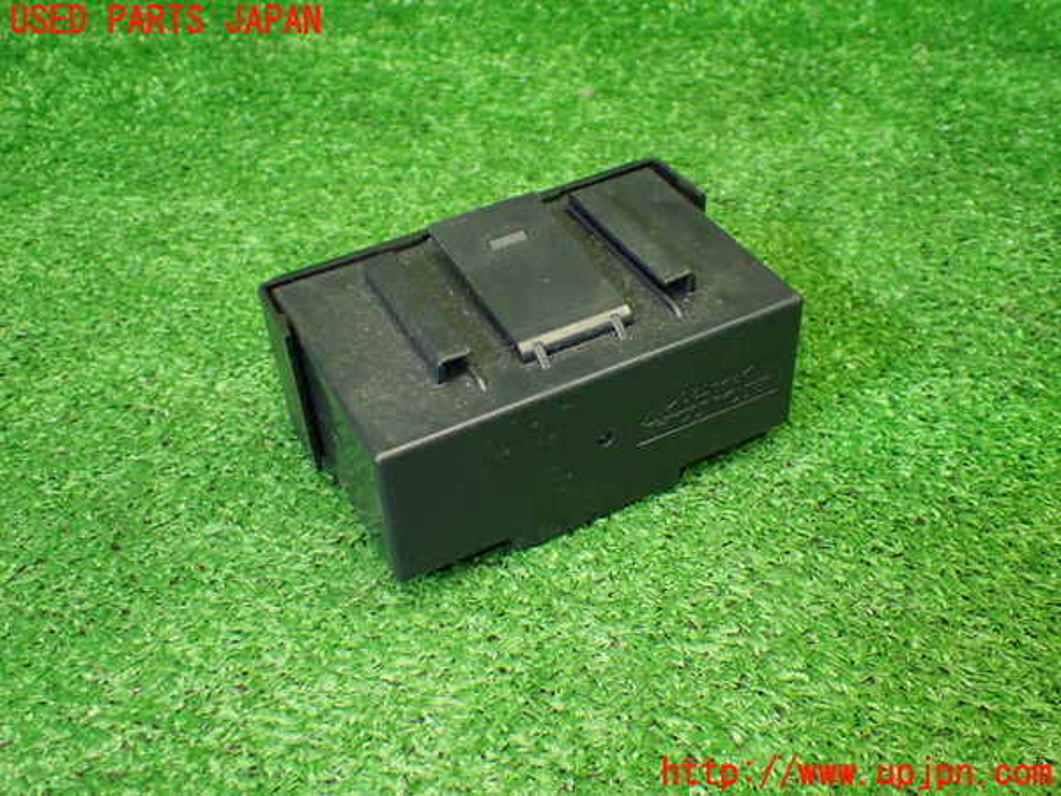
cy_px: 398
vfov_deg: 37.7
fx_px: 1165
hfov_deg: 49.0
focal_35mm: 38
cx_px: 530
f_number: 2.7
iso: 800
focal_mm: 6.83
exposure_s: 1/100
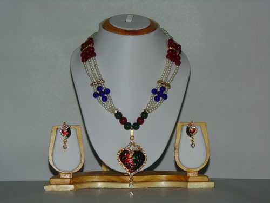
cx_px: 135
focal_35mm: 132
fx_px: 1030
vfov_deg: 11.2
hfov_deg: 14.9
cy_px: 102
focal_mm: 23.6
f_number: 4.7
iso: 100
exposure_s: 1/40
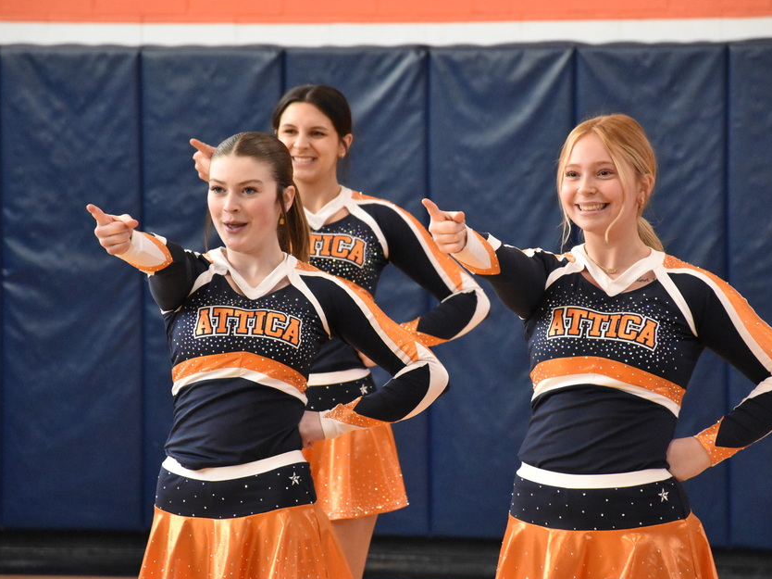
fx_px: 5529
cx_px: 395
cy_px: 280
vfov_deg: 6.0
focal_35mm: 248
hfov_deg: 8.0
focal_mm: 140
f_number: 5.6
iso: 6400
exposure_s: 1/500
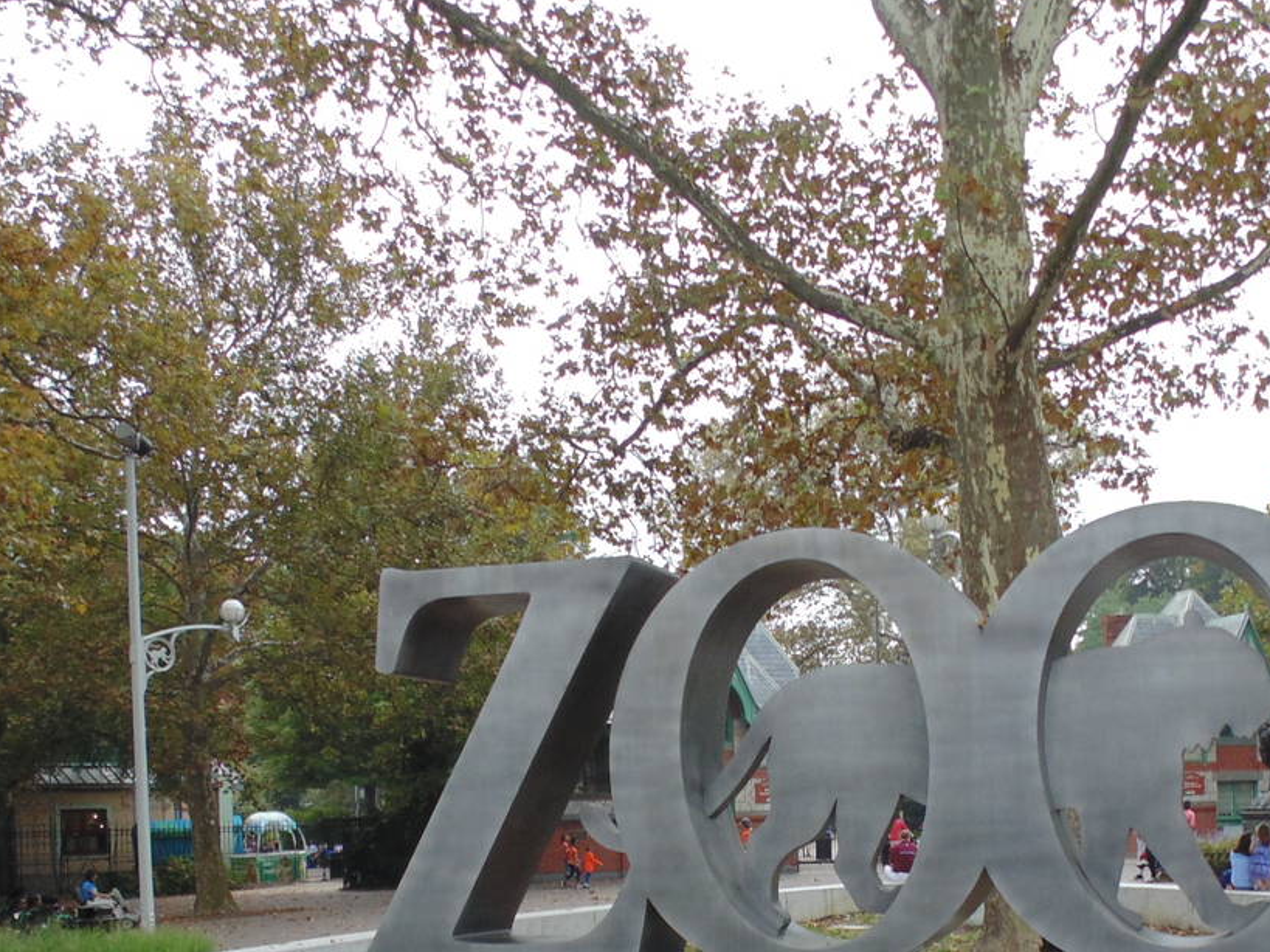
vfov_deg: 31.9
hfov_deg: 43.4
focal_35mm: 43
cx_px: 814
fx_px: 1577
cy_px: 865
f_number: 3.1
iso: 80
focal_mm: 4
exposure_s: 1/125
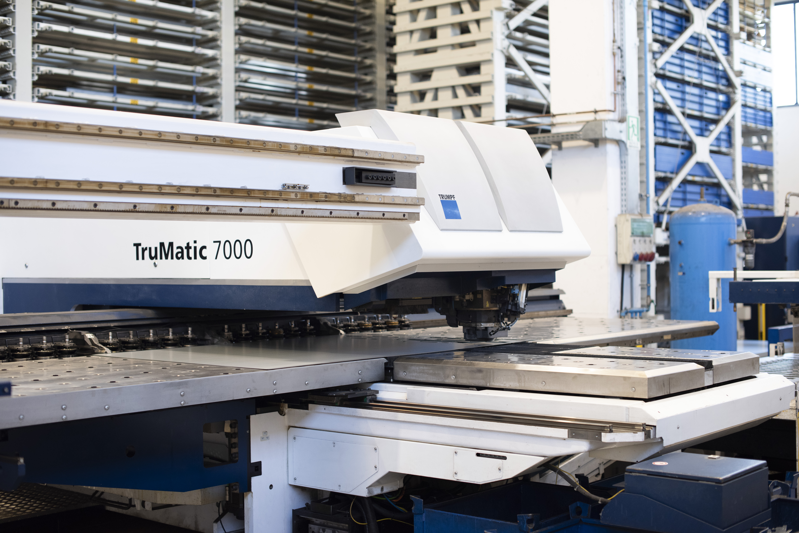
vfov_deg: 27.0
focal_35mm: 50
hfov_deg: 39.6
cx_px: 400
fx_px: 1110
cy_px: 266
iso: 1000
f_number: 2.8
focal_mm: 50
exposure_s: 1/200
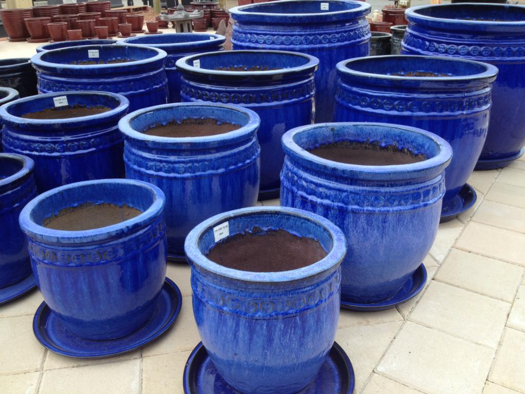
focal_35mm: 35
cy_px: 197
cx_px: 262
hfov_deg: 52.6
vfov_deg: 40.7
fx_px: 531
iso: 50
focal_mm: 4.28
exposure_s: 1/236
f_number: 2.4
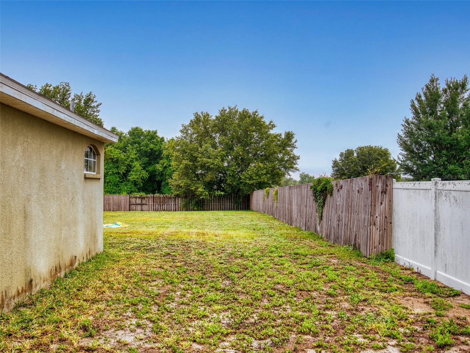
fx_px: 462
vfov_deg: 41.8
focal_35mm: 34
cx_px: 235
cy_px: 176
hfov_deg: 53.9
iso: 200
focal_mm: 17
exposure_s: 1/200
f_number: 8
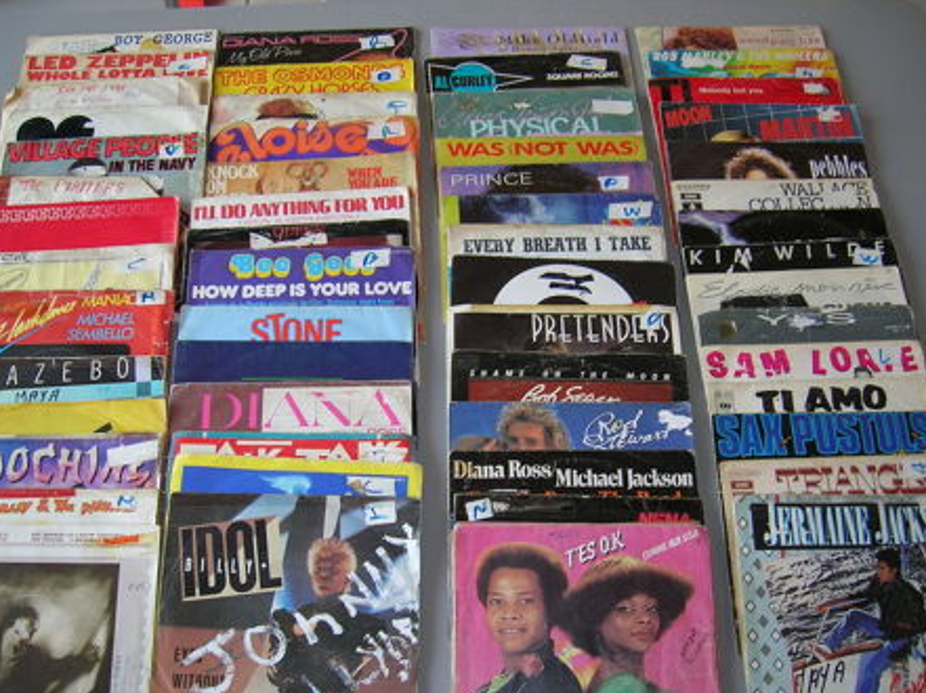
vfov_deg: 38.6
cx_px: 443
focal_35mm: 37
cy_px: 373
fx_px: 989
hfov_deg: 50.2
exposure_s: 1/30
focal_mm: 5.7
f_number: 2.9
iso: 50
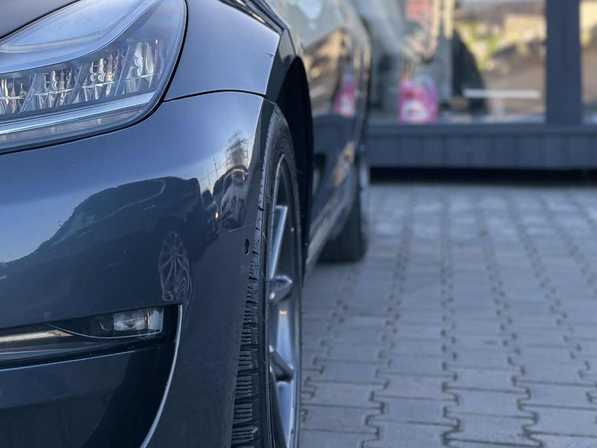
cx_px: 91
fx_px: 1414
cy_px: 124
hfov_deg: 23.4
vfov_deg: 17.9
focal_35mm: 82
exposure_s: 1/709
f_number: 1.78
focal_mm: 6.86
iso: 80
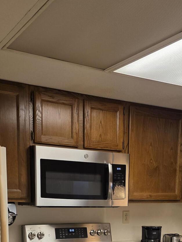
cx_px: 116
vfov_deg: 31.6
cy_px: 255
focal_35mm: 55
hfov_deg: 26.5
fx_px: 386
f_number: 1.7
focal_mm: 6.3
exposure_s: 1/120
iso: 160
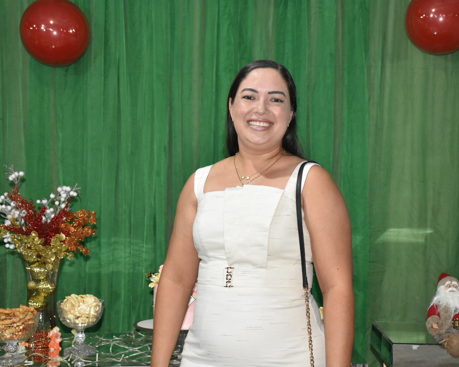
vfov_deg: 21.3
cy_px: 182
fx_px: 978
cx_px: 253
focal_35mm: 72
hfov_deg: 26.4
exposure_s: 1/100
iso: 2500
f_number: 5.6
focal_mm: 42
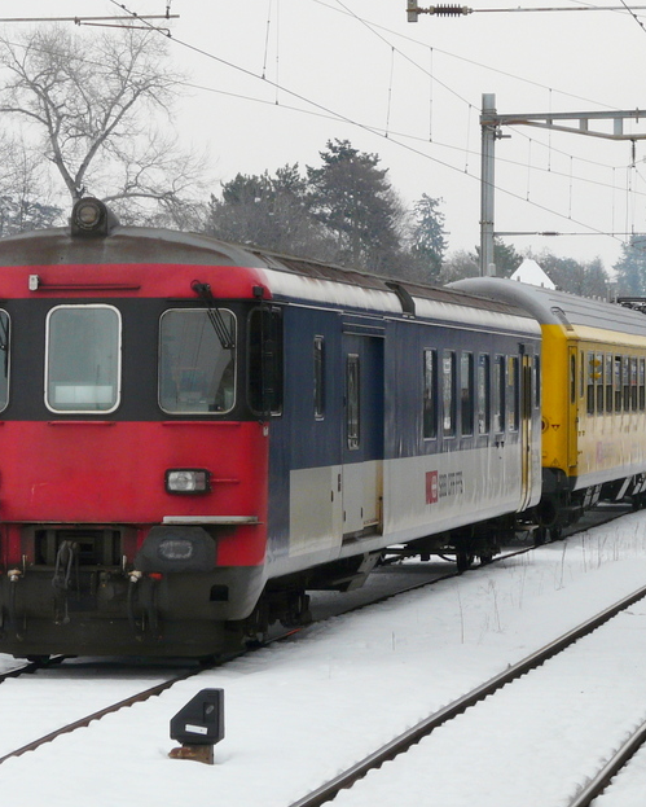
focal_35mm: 166
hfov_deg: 9.3
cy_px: 363
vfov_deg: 11.6
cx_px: 298
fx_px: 3964
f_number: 5.6
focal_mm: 17.5
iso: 100
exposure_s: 1/200
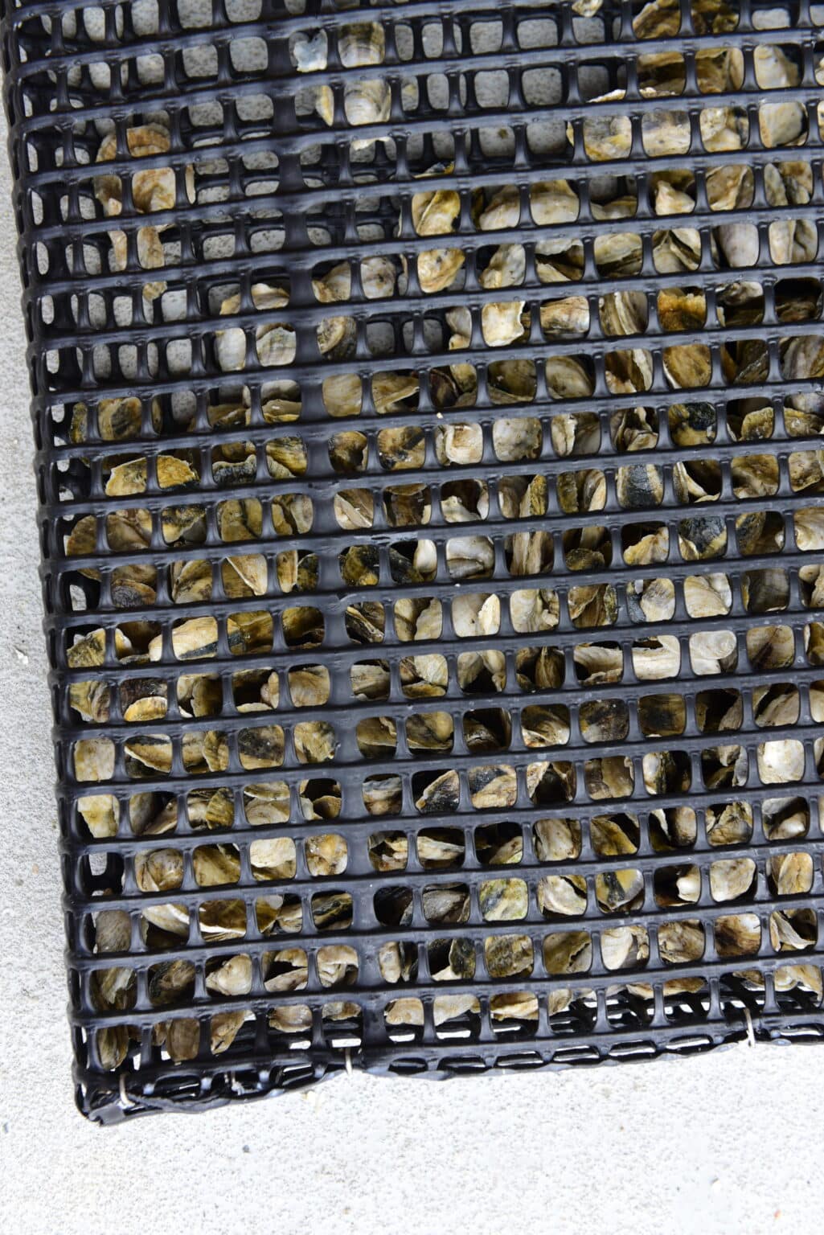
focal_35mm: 50
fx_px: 1715
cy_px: 618
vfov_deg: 39.6
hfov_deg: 27.0
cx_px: 412
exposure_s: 1/160
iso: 640
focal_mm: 50
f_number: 6.3
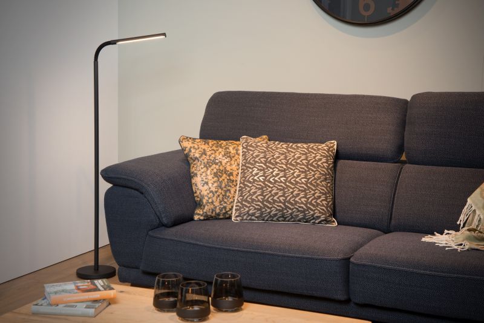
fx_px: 874
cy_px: 162
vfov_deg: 20.9
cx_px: 242
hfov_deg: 30.9
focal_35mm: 65
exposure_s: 1/5
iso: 100
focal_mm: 65
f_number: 11
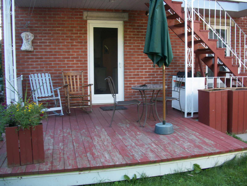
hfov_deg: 52.6
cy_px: 93
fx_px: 250
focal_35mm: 35
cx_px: 124
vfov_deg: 40.7
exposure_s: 1/50
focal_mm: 6.3
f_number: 3.1
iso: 80
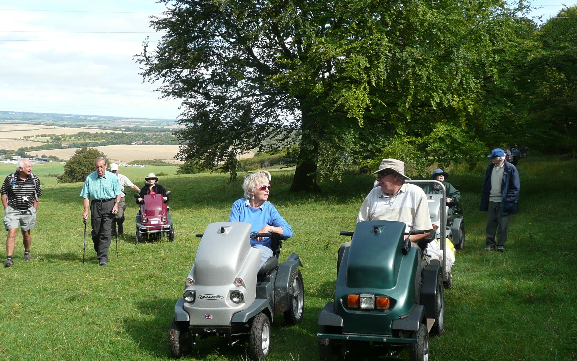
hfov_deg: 50.4
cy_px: 168
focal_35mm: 39
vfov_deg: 32.8
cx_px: 288
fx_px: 613
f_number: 3.4
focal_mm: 4.9
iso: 100
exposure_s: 1/400
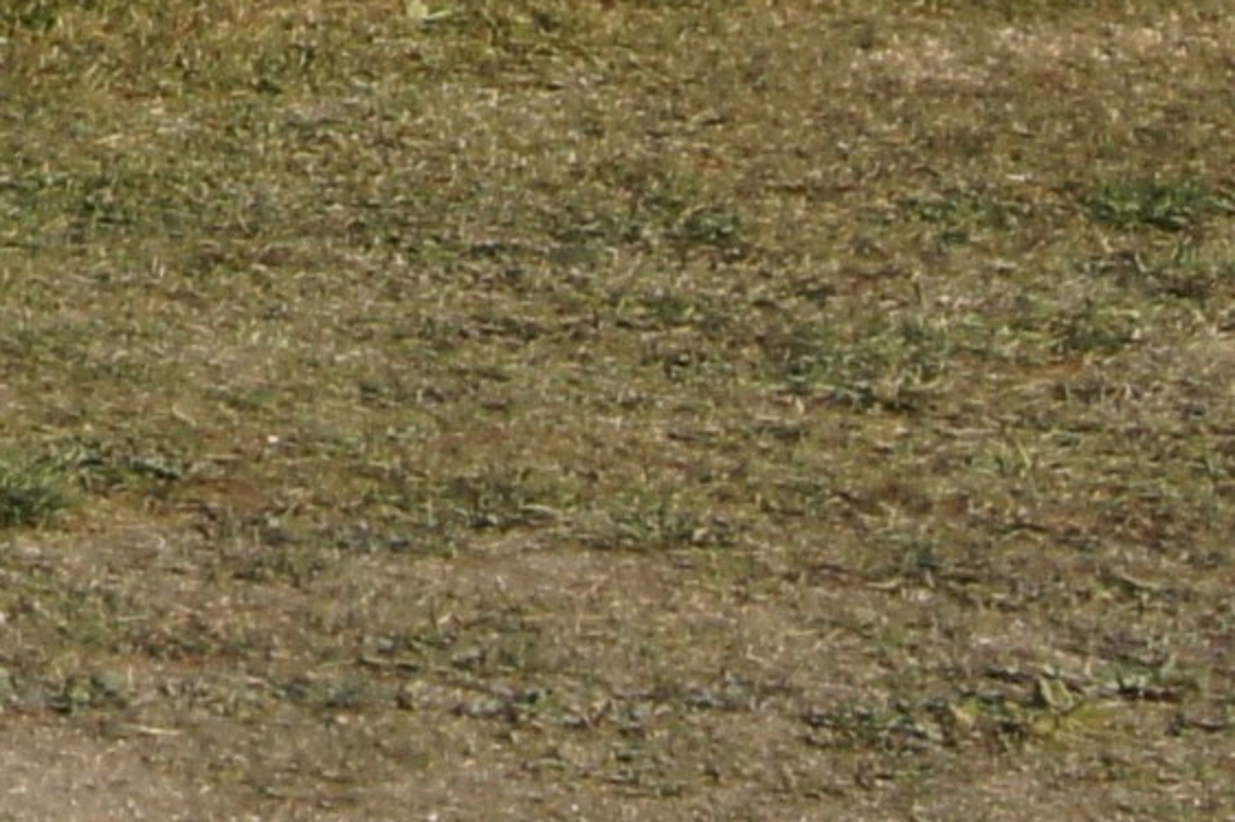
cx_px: -750
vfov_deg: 6.2
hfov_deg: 9.6
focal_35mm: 206
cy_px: -1469
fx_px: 7063
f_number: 16
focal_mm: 24
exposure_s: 1/125
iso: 100
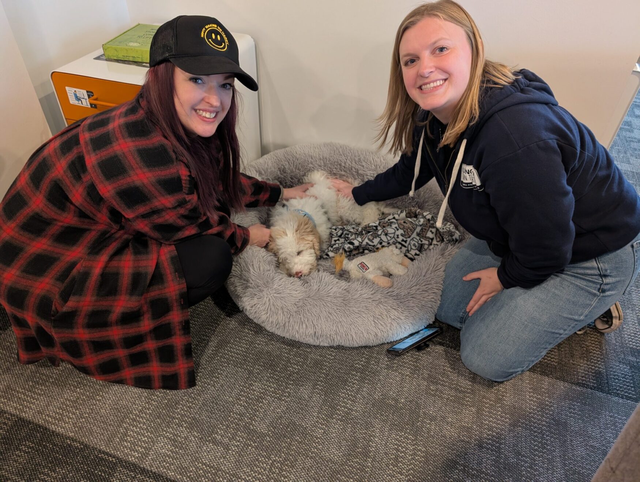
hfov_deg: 71.5
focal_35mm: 24
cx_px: 320
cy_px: 241
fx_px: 444
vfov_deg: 56.9
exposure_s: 1/60
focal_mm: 6.9
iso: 584
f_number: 1.68
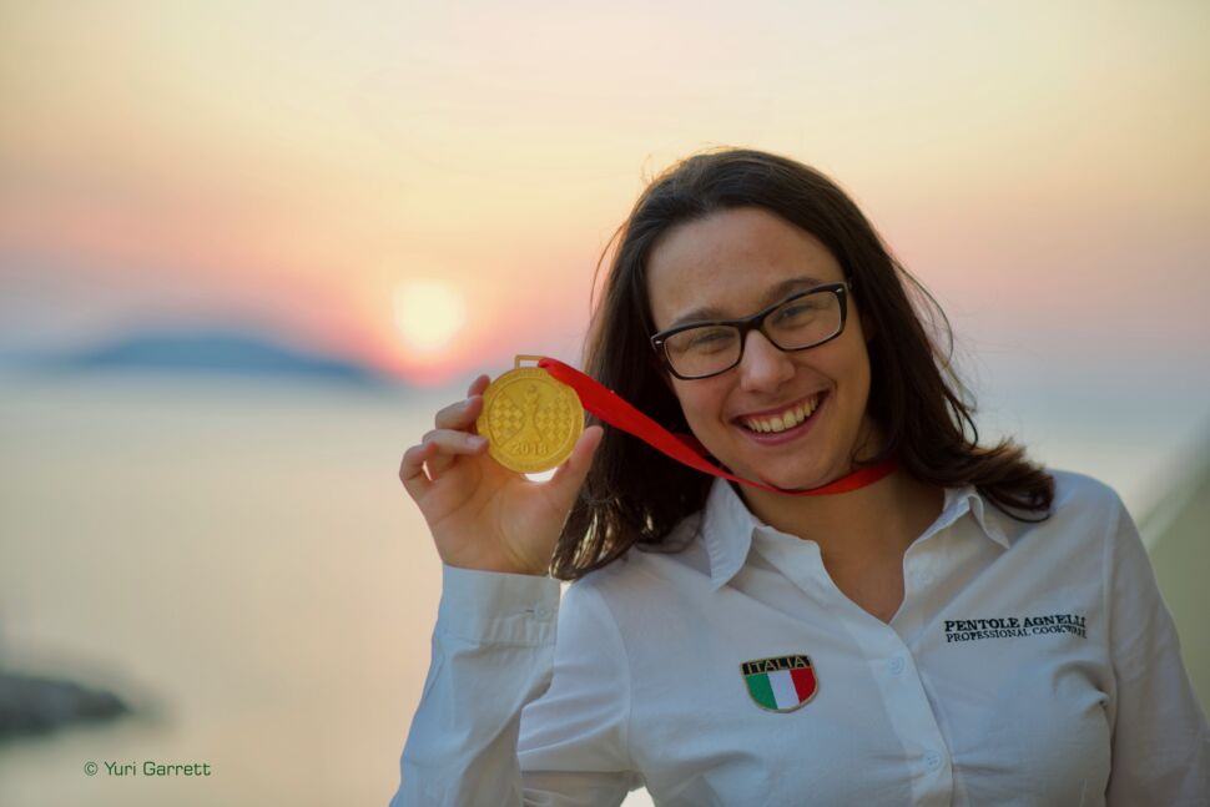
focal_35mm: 85
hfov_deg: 23.9
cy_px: 404
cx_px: 605
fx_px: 2857
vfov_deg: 16.1
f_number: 2.2
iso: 100
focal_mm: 85
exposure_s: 1/125
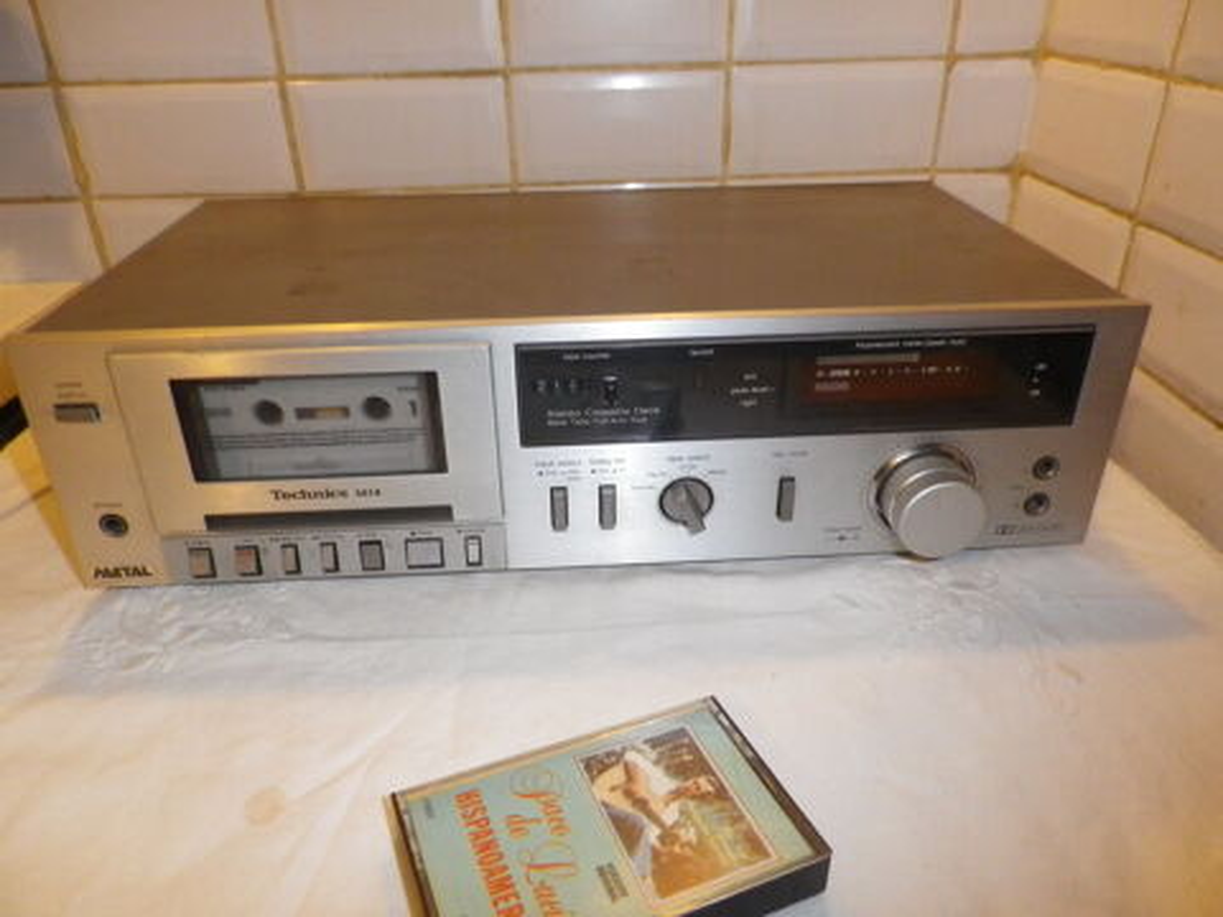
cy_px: 458
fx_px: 883
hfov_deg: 69.4
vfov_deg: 54.9
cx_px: 612
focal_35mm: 25
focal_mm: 4.5
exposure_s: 1/50
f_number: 3.5
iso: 400
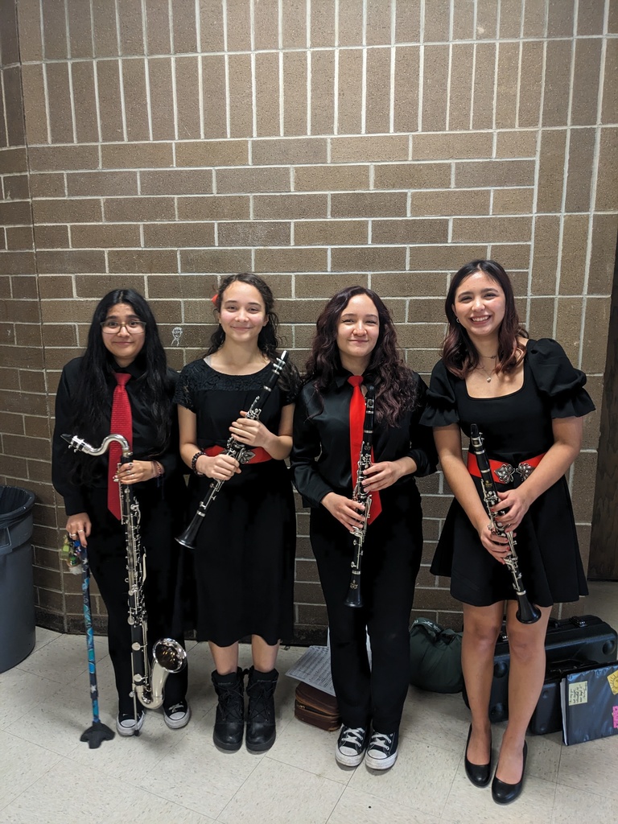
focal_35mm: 27
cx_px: 309
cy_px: 412
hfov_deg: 51.4
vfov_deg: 65.3
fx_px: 643
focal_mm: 4.38
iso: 188
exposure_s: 1/24
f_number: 1.73
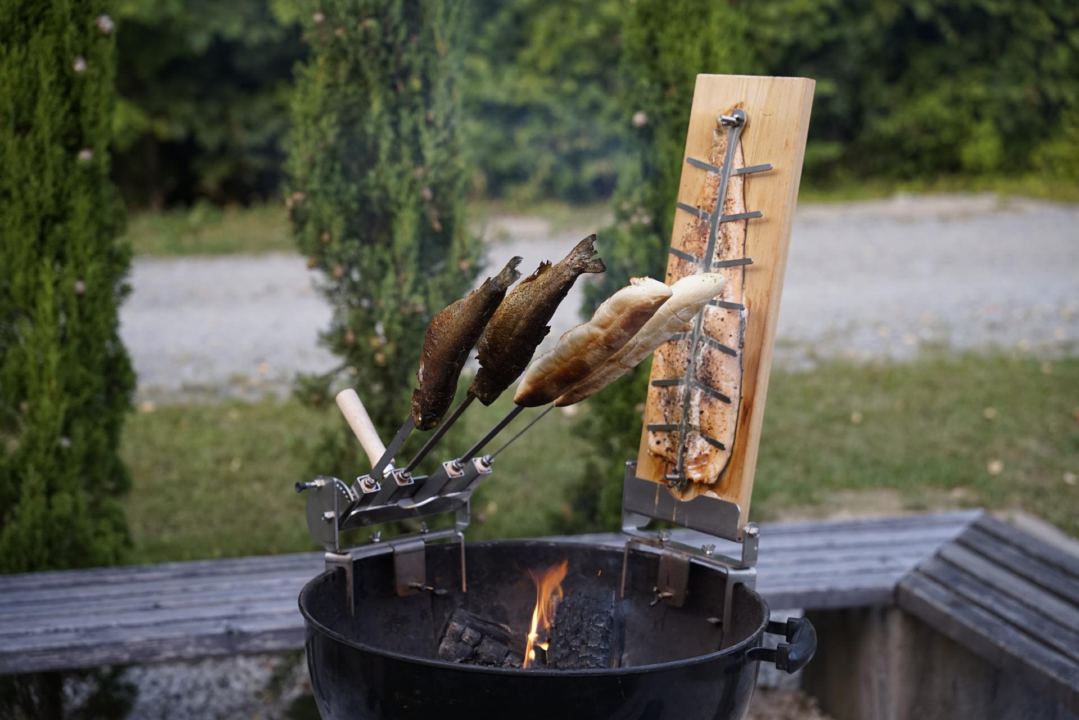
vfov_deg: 19.5
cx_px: 540
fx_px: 2098
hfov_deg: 28.8
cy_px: 360
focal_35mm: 70
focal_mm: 70
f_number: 3.2
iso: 640
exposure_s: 1/125
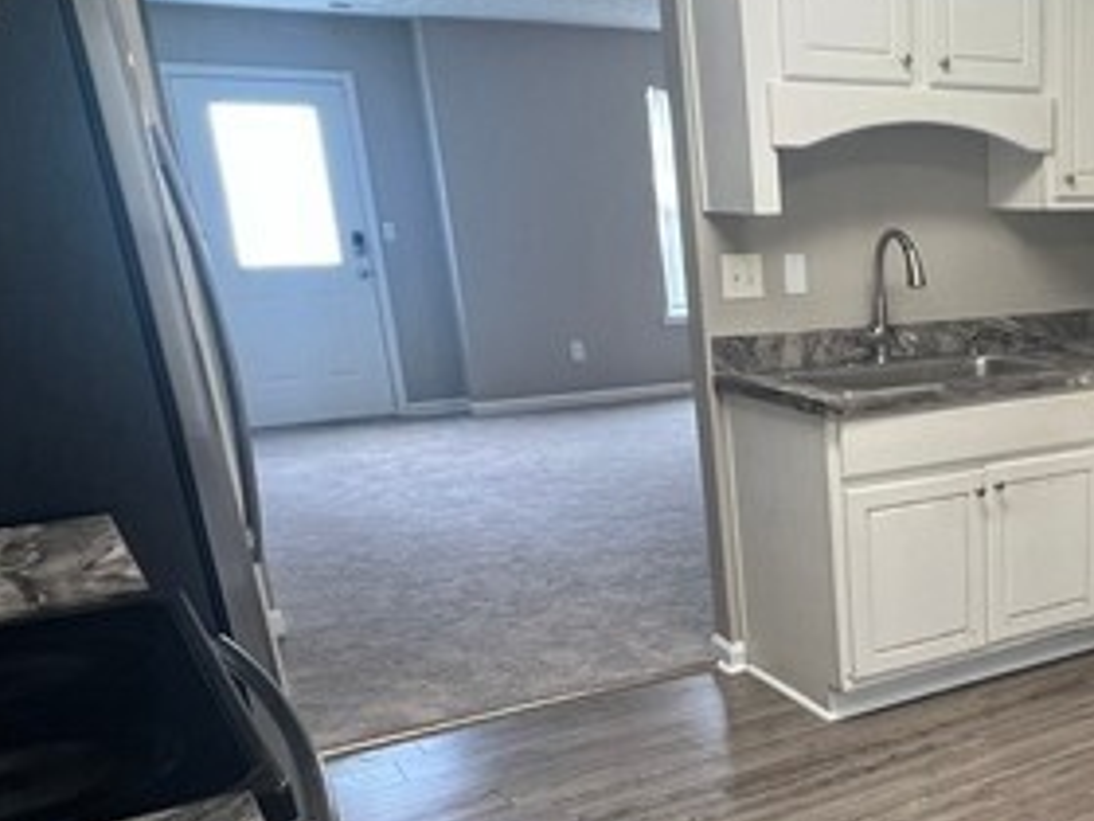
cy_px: 641
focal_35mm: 38
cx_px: 1022
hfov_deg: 43.8
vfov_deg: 36.6
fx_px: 1201
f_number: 1.8
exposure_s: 1/60
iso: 200
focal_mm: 1.57
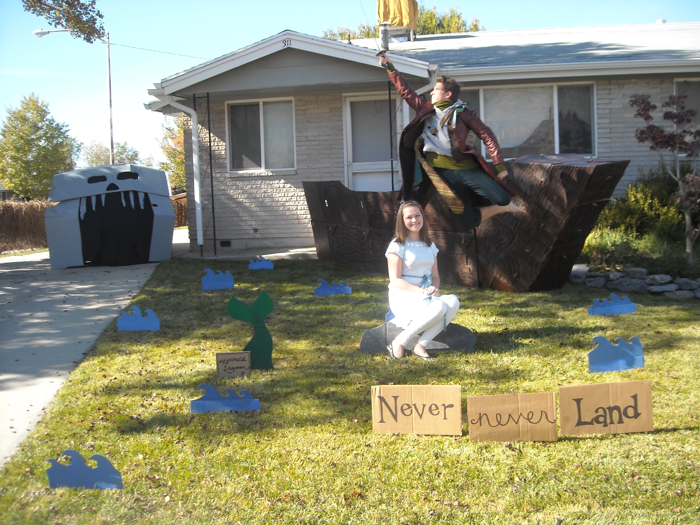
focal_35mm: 35
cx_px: 350
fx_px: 708
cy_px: 262
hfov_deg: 52.6
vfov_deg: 40.7
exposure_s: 1/260
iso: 64
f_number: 2.8
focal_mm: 5.7
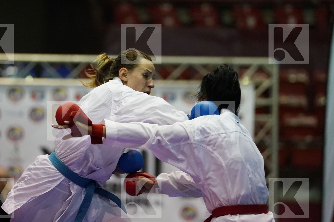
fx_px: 3006
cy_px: 121
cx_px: 141
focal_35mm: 324
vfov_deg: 4.2
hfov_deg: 6.4
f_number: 2.8
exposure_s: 1/800
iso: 6400
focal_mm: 184
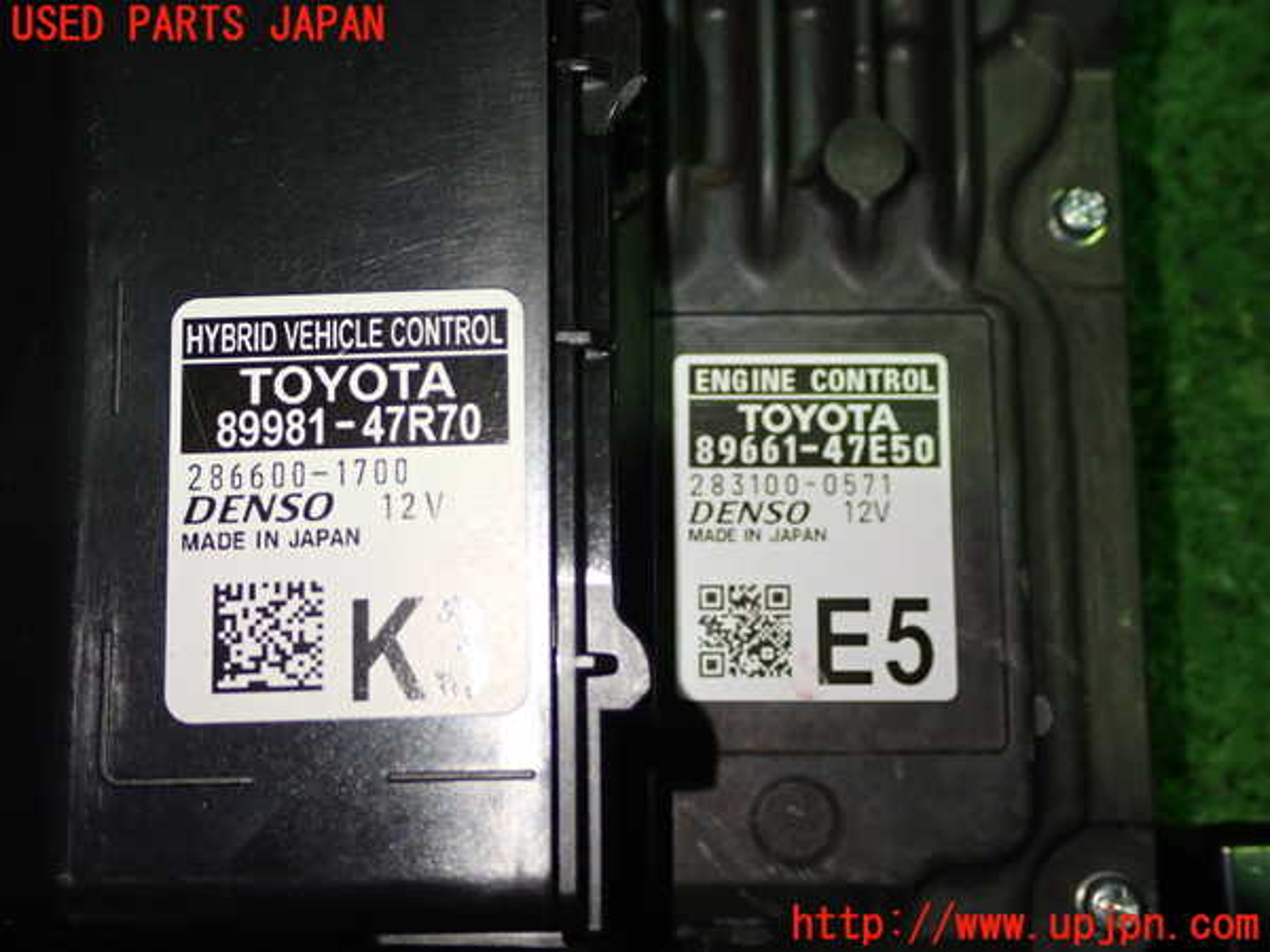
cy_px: 476
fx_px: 1834
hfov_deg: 38.2
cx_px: 635
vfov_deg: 29.1
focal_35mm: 50
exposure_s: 1/50
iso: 250
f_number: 3.2
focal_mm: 9.01
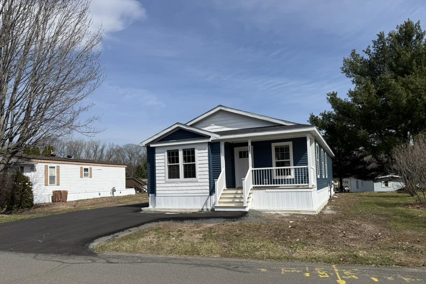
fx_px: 308
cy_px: 166
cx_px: 209
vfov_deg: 49.3
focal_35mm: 26
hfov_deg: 69.4
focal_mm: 6.76
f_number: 1.78
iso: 80
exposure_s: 1/8130
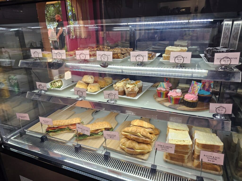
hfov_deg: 73.9
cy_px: 90
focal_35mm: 23
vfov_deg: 58.9
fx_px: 161
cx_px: 121
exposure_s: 1/100
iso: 64
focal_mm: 6.3
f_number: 1.7
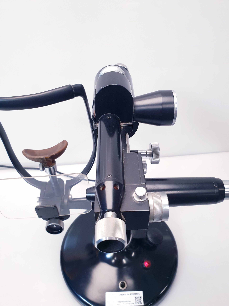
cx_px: 114
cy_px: 153
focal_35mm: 26
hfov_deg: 53.1
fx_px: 229
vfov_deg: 67.3
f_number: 2.4
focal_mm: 4.3
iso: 250
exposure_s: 1/50
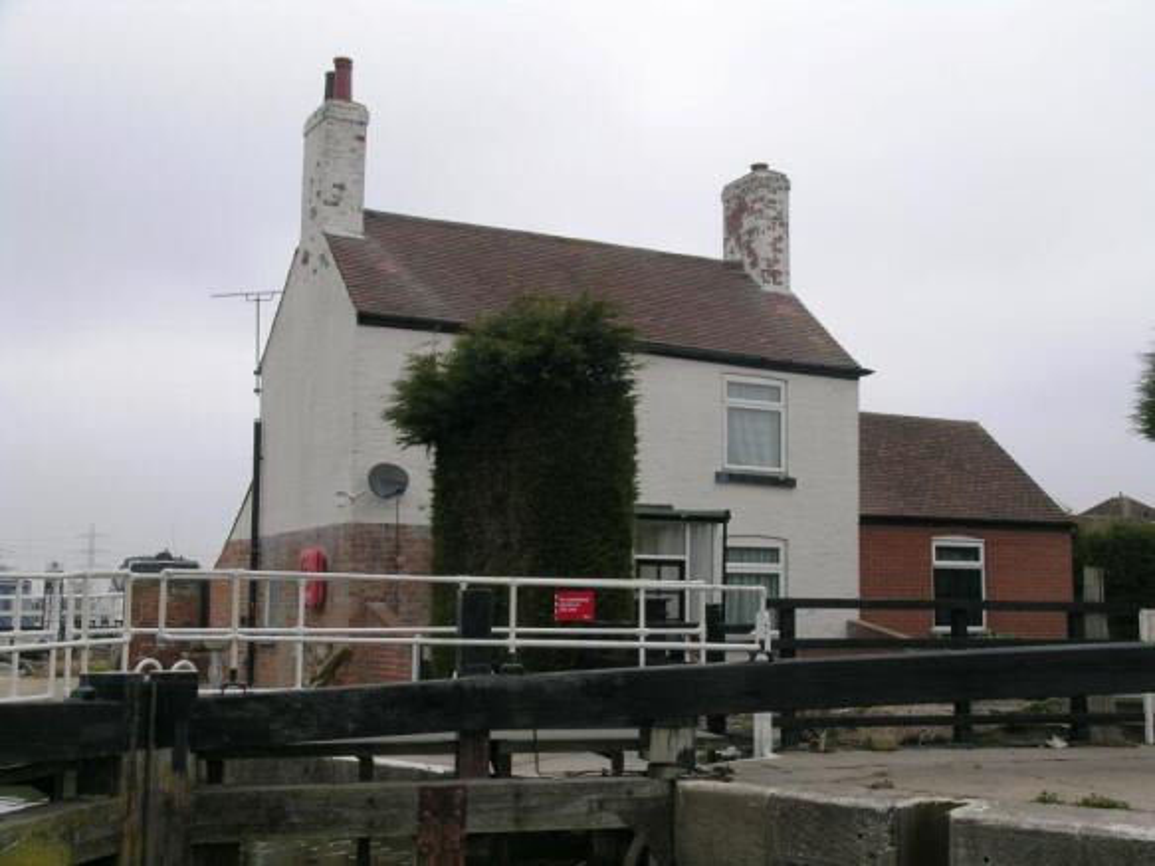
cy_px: 433
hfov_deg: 41.2
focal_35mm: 46
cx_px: 578
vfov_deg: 31.5
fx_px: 1535
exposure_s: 1/148
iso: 50
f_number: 5.9
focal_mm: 9.5
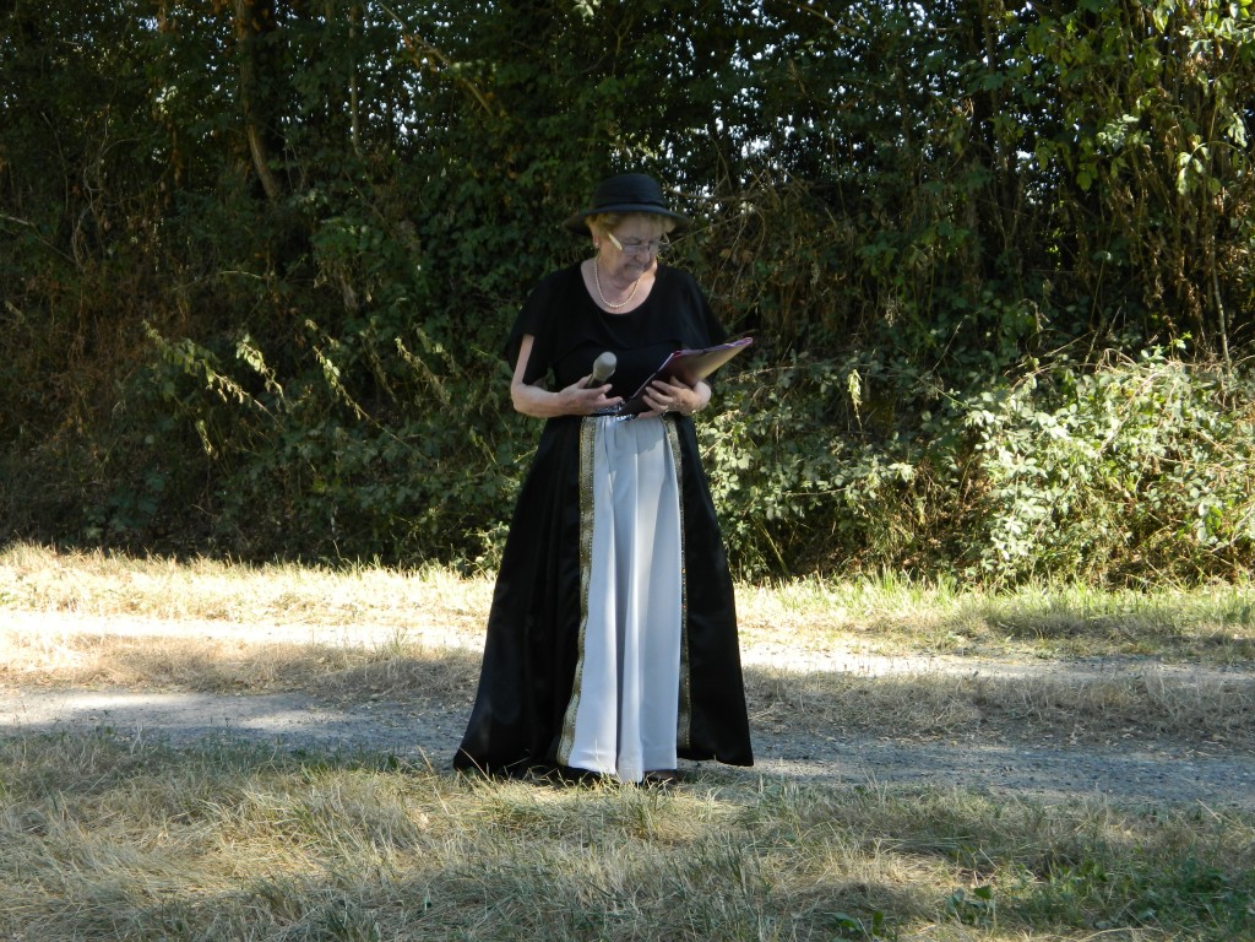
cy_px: 471
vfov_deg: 21.0
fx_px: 2538
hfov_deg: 27.8
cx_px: 628
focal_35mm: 70
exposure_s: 1/100
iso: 80
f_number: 4
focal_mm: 12.6
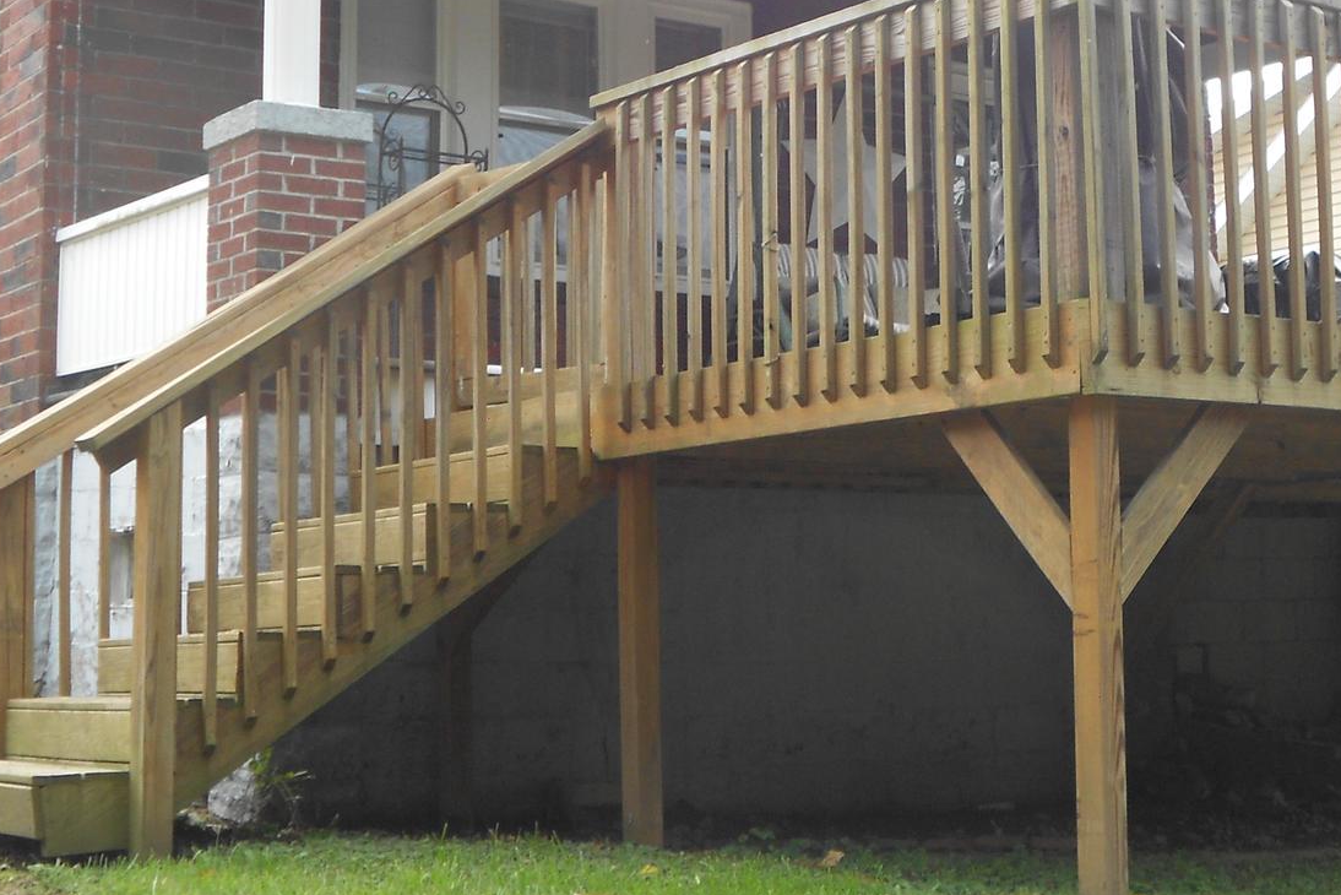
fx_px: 4061
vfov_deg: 12.6
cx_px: 941
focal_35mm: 109
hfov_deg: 18.7
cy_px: 369
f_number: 4.9
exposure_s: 1/125
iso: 80
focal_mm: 10
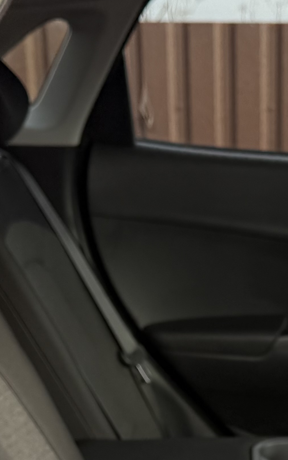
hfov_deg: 14.3
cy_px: 533
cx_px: 280
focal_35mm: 90
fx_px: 1131
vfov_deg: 21.6
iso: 80
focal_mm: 6.76
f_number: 1.78
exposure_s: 1/322
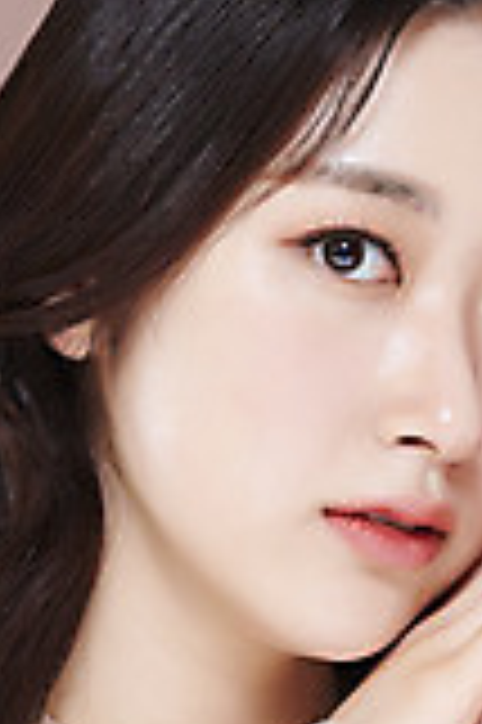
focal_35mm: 261
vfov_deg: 7.9
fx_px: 5253
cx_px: 403
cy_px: 463
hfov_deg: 5.2
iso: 64
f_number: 11
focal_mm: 105
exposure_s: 1/125
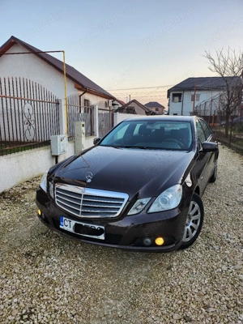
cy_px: 162
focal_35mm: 24
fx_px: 225
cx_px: 122
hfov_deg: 56.8
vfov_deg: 71.6
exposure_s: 1/182
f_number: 1.8
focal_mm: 5
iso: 80
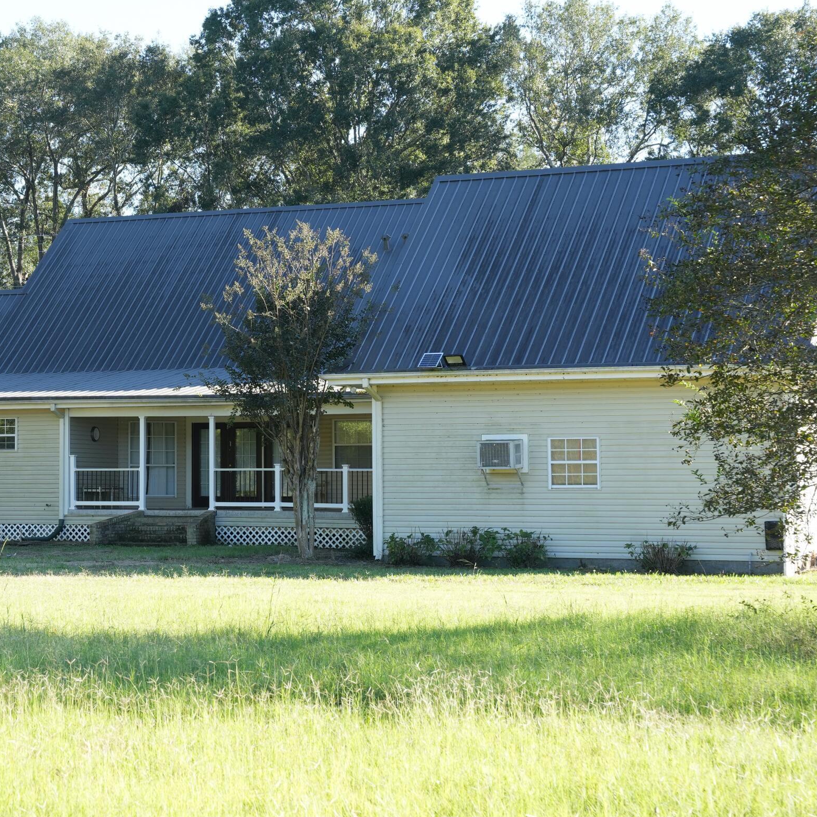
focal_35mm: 85
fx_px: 2270
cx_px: 155
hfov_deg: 20.2
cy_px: 361
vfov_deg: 20.4
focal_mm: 52
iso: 320
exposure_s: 1/100
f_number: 8
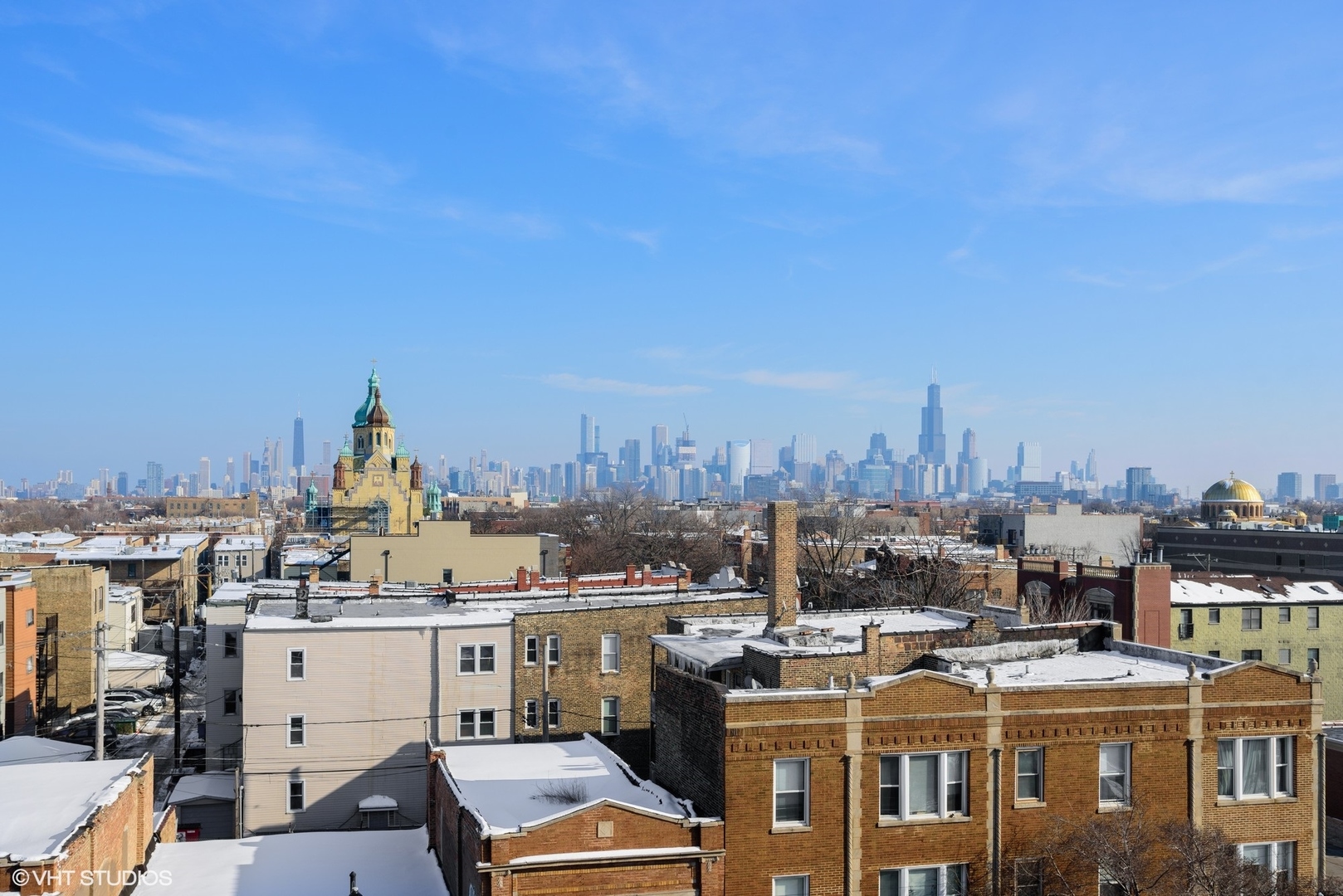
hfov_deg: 54.4
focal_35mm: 35
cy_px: 448
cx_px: 672
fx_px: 1306
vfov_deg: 37.9
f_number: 8
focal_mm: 35
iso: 100
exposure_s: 1/160
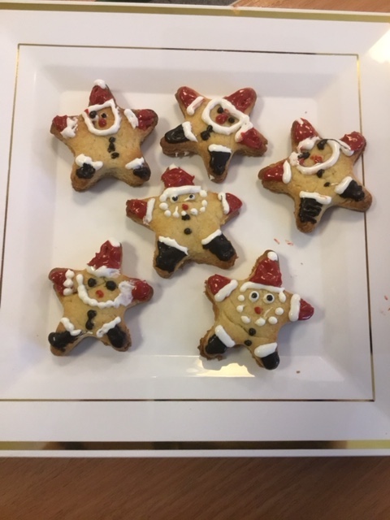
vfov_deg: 58.4
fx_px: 466
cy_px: 260
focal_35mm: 31
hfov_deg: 45.4
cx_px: 195
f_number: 2.4
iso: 200
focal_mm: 3.3
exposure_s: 1/33
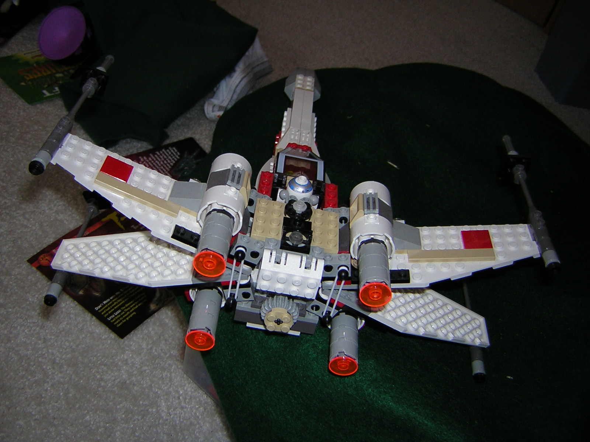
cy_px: 221
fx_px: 614
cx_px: 295
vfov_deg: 39.7
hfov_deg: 51.4
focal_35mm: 36
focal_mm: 4.7
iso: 50
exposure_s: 1/60.1
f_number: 2.6
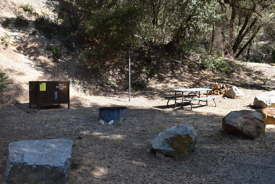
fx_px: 286
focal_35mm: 38
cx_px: 138
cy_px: 92
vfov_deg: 35.5
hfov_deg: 51.3
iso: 200
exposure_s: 1/250
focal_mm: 25
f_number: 6.3
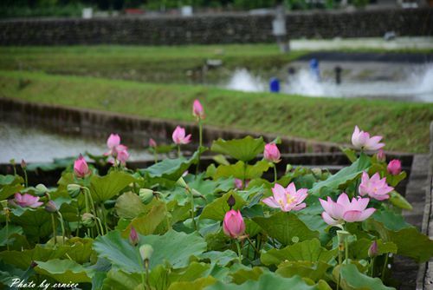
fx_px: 2527
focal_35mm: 210
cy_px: 145
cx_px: 216
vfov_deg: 6.6
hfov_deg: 9.8
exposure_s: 1/320
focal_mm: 140
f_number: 5.6
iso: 100
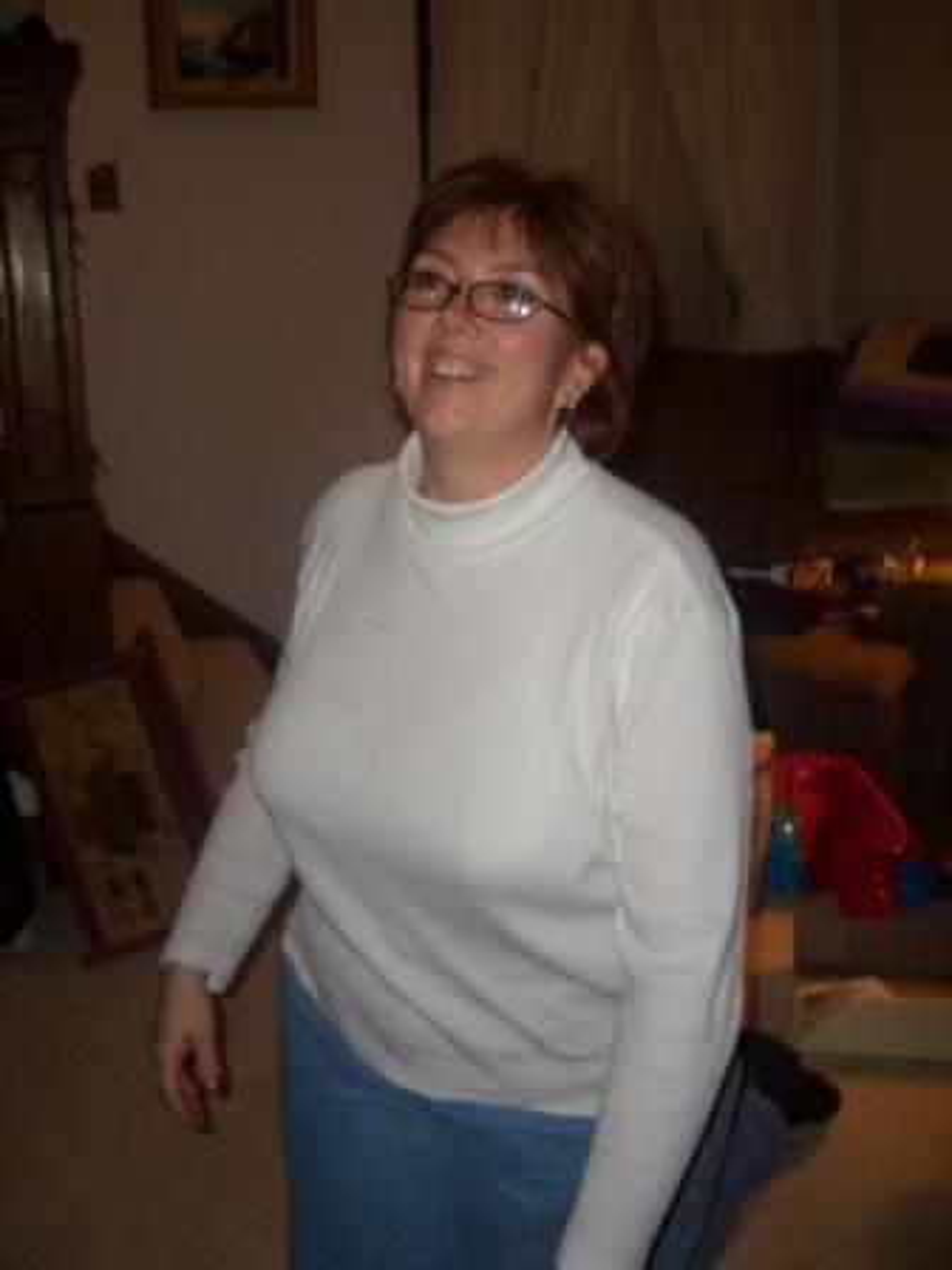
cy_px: 635
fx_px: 1283
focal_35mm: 35
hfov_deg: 40.7
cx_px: 476
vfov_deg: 52.6
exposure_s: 1/60
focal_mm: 5.8
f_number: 2.6
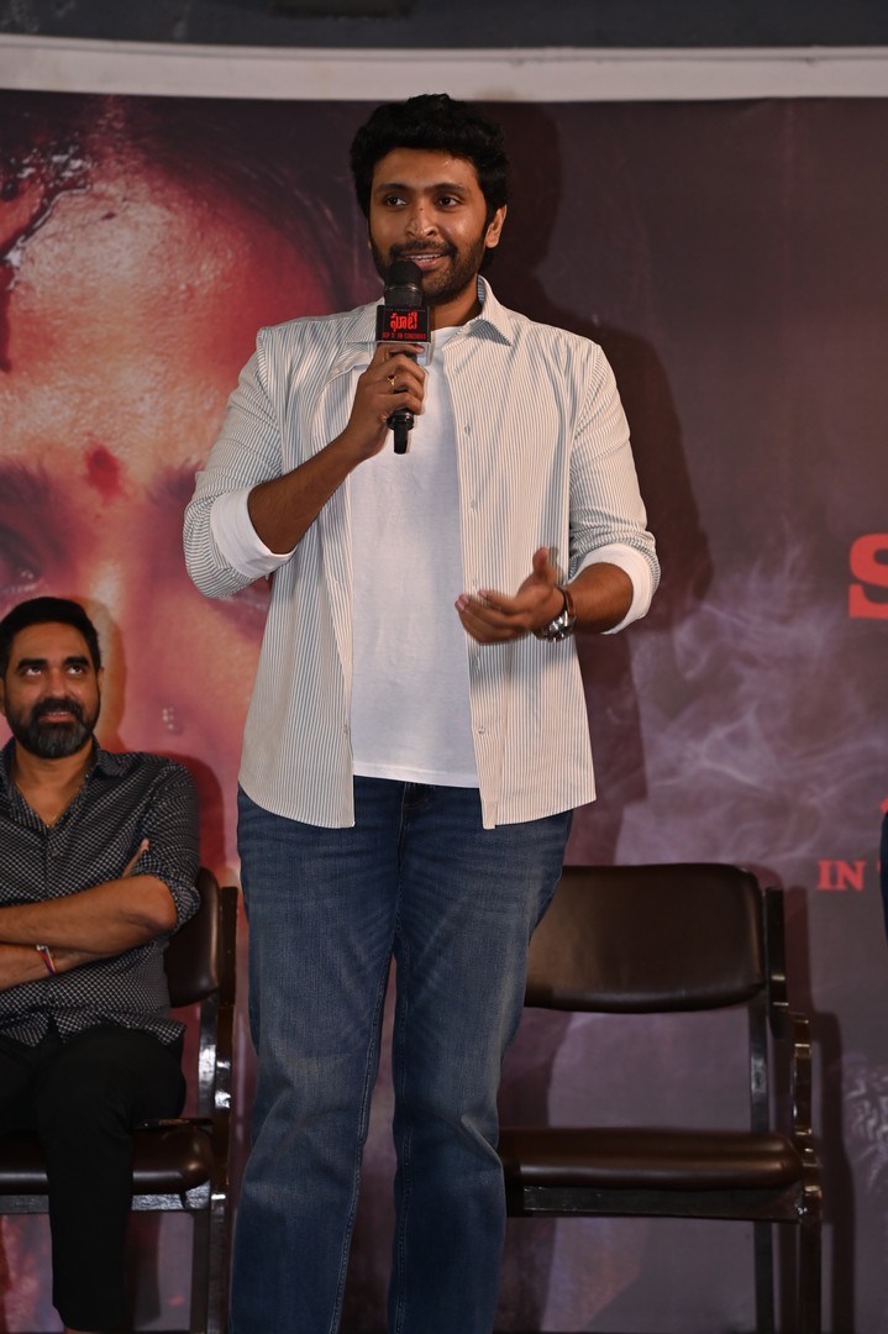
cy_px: 667
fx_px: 4444
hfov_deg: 11.4
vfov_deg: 17.1
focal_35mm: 120
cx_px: 444
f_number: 5.6
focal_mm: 120
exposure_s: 1/160
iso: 1250
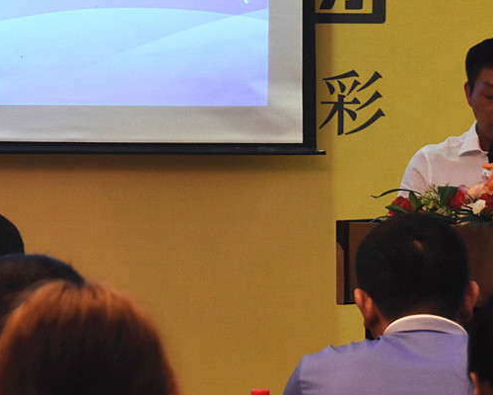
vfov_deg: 6.7
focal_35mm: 232
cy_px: 114
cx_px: 175
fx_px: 3391
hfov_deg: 8.3
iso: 1000
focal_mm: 55
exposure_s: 1/100
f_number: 4.8
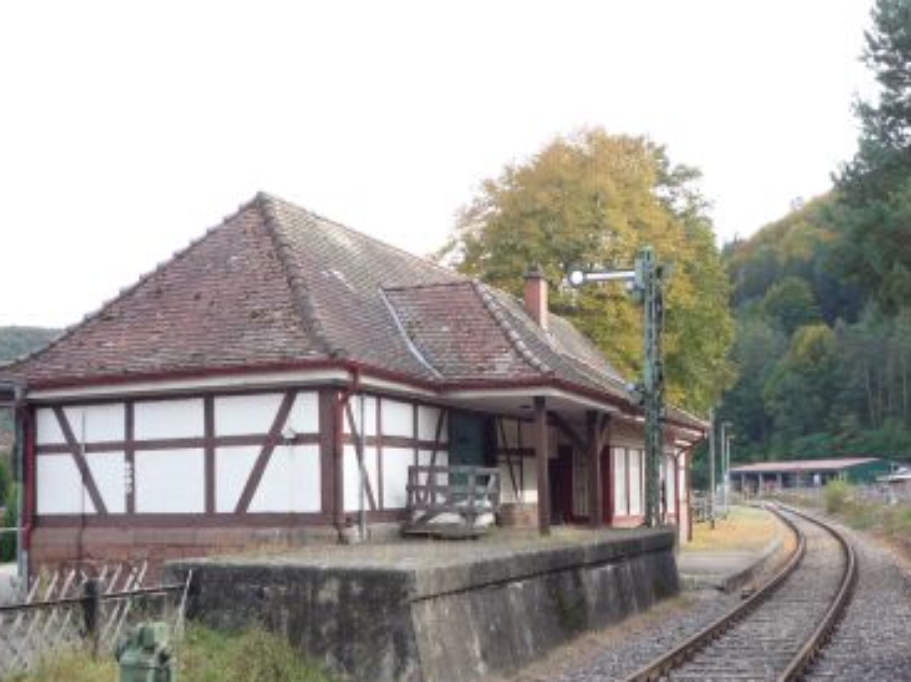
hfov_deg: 44.8
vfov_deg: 34.2
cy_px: 401
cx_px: 485
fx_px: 1105
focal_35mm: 42
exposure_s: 1/125
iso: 100
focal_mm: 5.2
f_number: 4
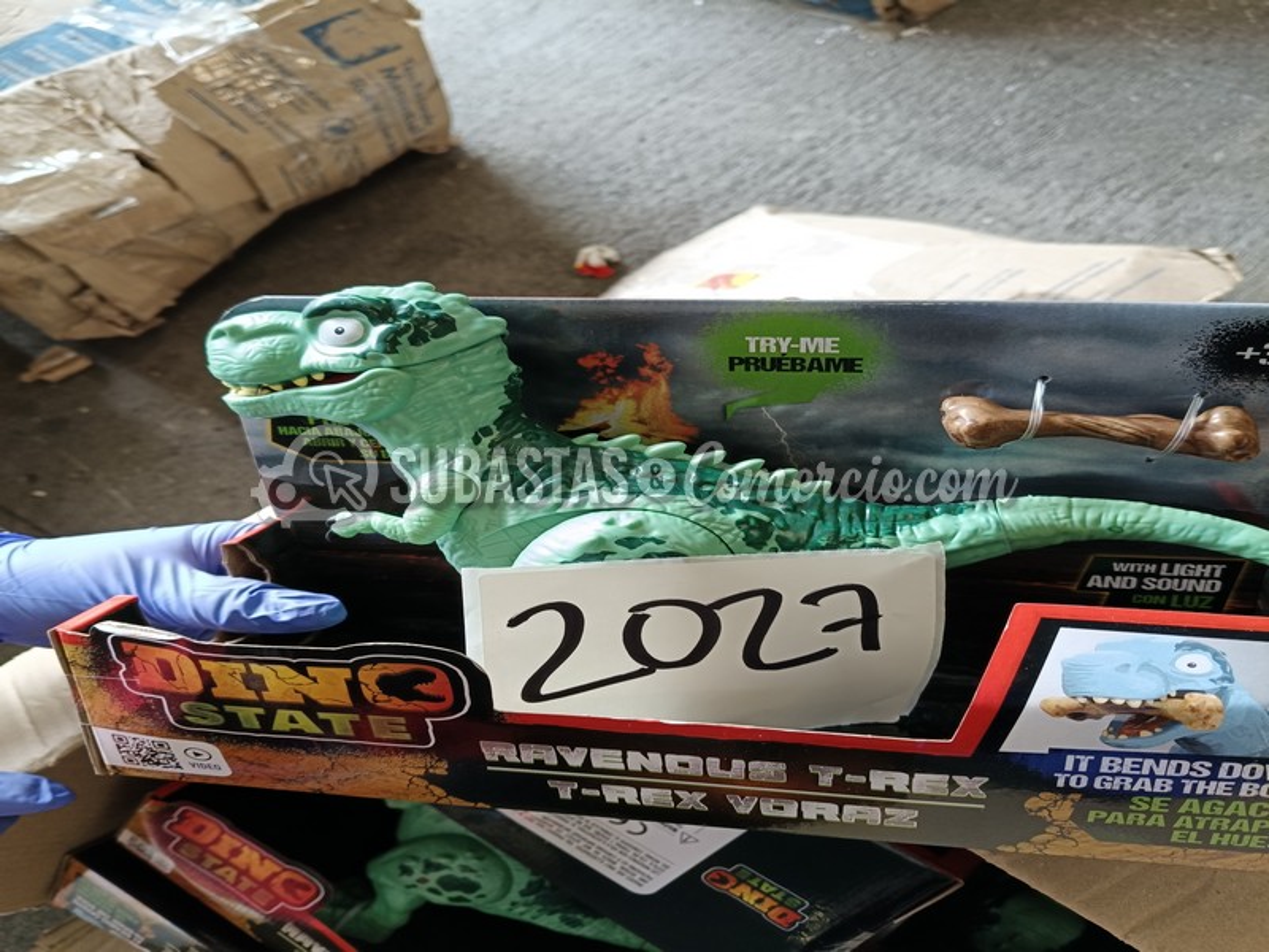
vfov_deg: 53.1
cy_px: 476
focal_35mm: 26
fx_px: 953
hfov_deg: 67.3
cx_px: 634
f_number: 1.8
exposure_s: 1/60
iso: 710
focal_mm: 4.84
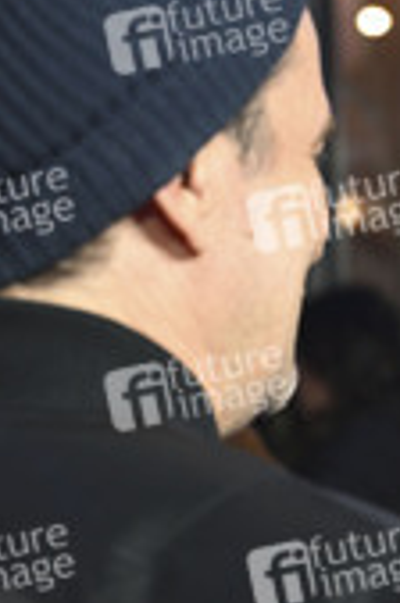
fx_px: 2192
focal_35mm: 131
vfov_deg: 15.6
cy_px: 478
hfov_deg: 10.1
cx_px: 602
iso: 1000
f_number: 2.8
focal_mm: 49
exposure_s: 1/200
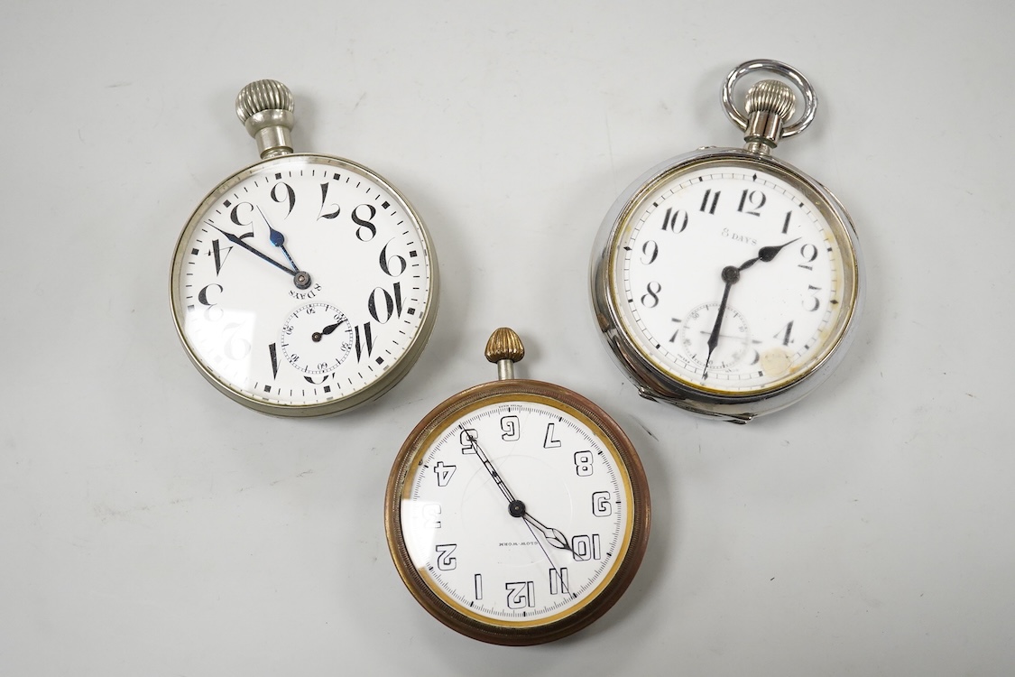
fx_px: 1269
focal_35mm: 45
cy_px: 338
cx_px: 508
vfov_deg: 29.9
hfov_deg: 43.6
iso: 2500
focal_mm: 30
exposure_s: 1/500
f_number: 3.5
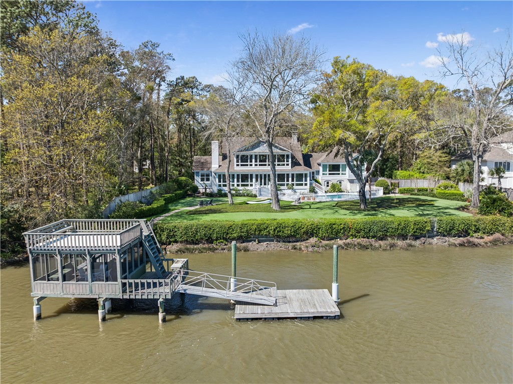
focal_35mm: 24
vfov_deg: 56.7
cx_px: 256
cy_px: 192
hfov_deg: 71.6
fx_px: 355
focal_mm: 12.29
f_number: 2.8
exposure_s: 1/240
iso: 100
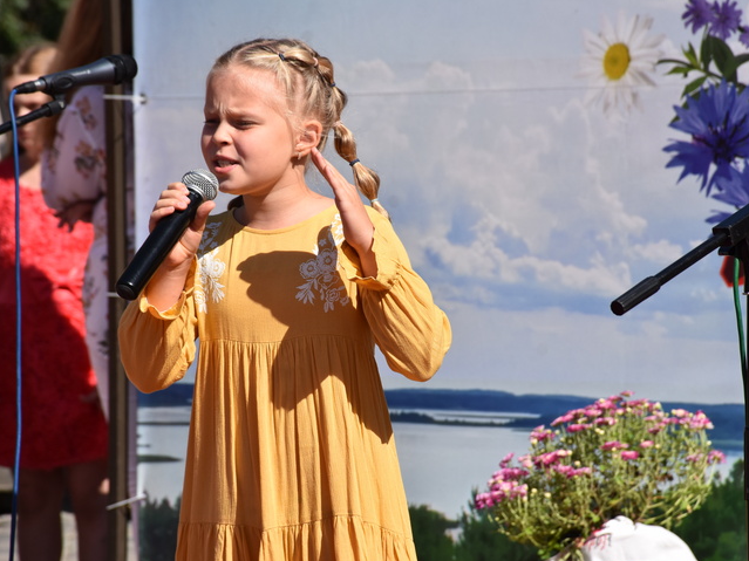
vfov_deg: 6.3
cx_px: 367
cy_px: 287
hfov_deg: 8.4
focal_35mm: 237
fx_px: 5127
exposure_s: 1/1000
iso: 280
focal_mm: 140
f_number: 8
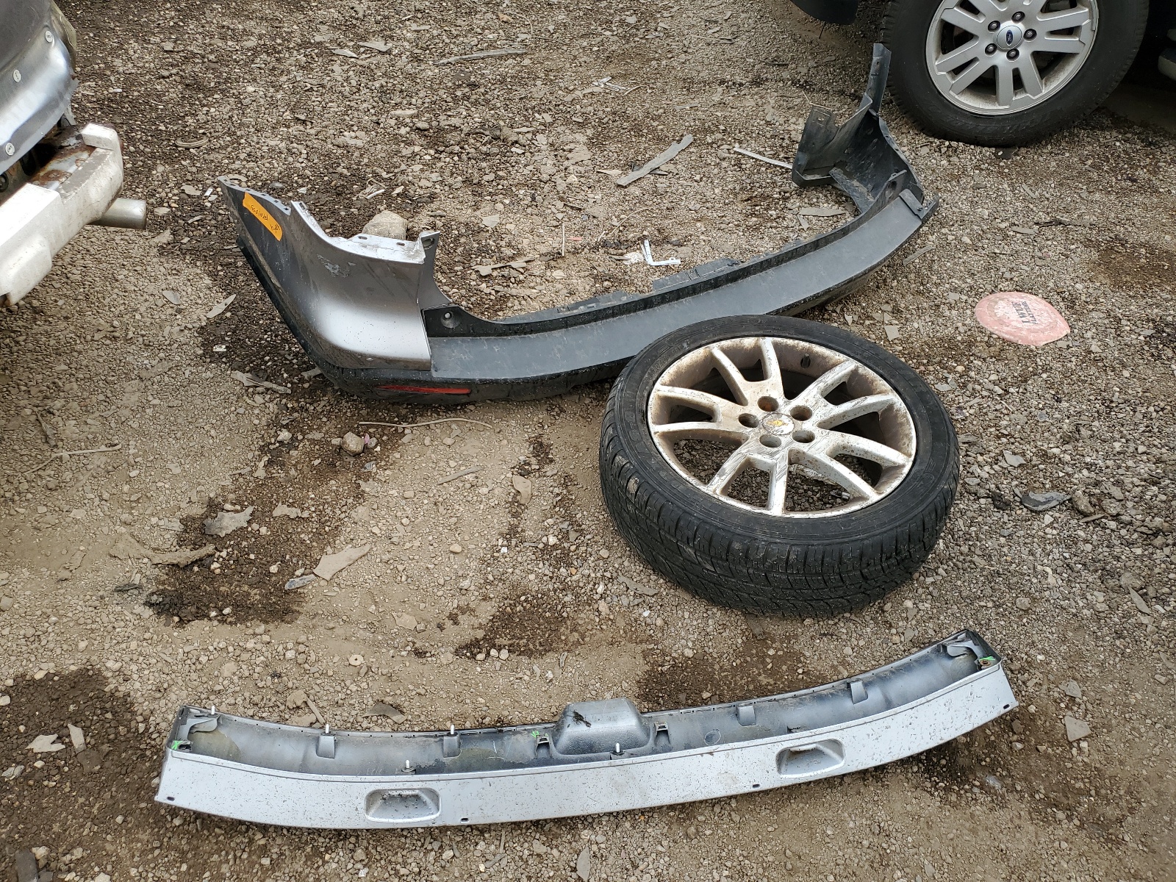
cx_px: 588
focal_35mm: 26
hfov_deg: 67.3
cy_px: 441
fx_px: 883
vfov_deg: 53.1
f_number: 1.5
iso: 50
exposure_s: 1/476
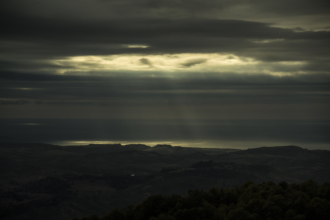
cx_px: 165
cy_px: 110
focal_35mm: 135
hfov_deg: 15.2
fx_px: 1237
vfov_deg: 10.2
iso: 100
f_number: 5.3
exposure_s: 1/800
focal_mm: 90
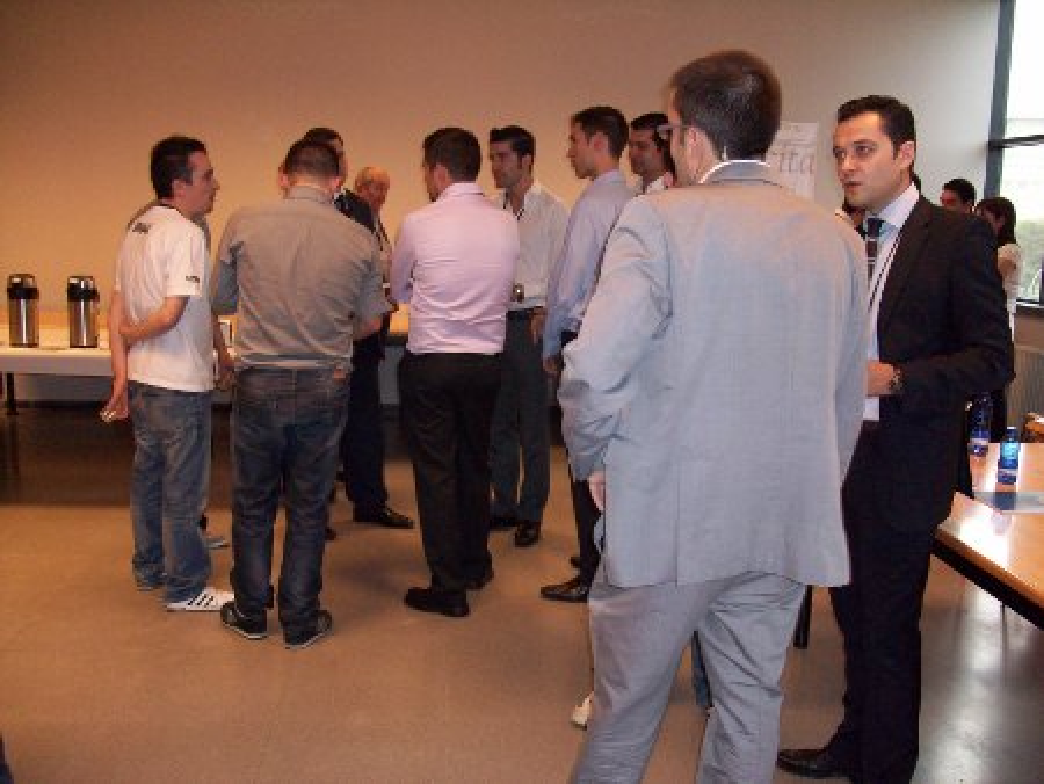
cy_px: 392
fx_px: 1026
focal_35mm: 34
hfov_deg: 53.9
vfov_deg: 41.8
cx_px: 522
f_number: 2.8
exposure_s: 1/60
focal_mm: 5.7
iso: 160
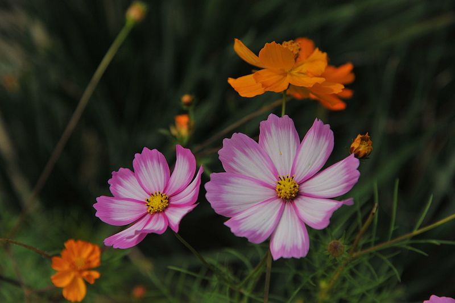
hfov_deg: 20.8
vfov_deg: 14.0
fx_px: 1238
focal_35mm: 98
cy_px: 152
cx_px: 228
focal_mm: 98
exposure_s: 1/8000
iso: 640
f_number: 5.6
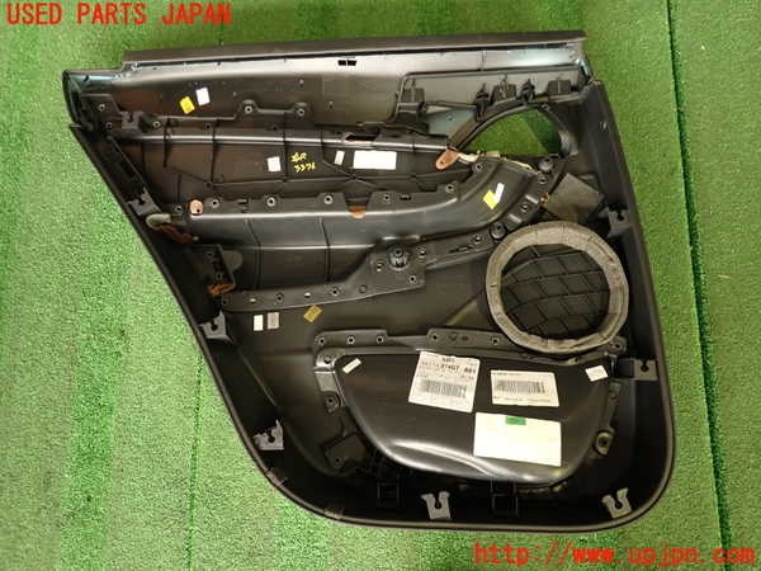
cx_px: 380
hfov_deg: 69.4
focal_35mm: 25
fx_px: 550
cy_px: 286
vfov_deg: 54.9
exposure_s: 1/30
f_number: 2
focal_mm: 4.5
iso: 320
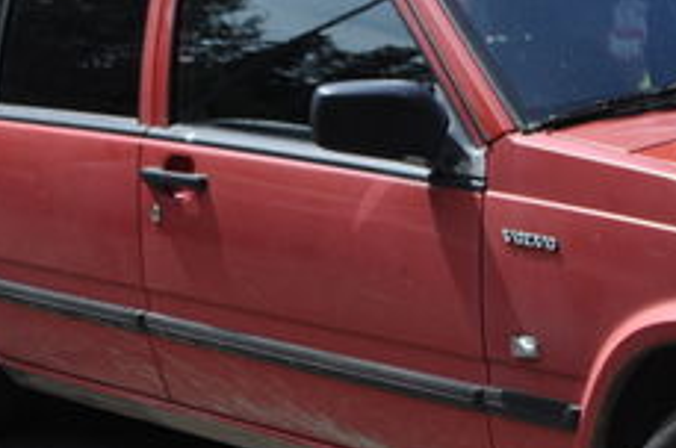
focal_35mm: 109
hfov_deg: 18.6
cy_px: 458
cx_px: 549
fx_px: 2044
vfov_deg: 12.4
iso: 400
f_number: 5.6
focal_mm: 26
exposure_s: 1/1600
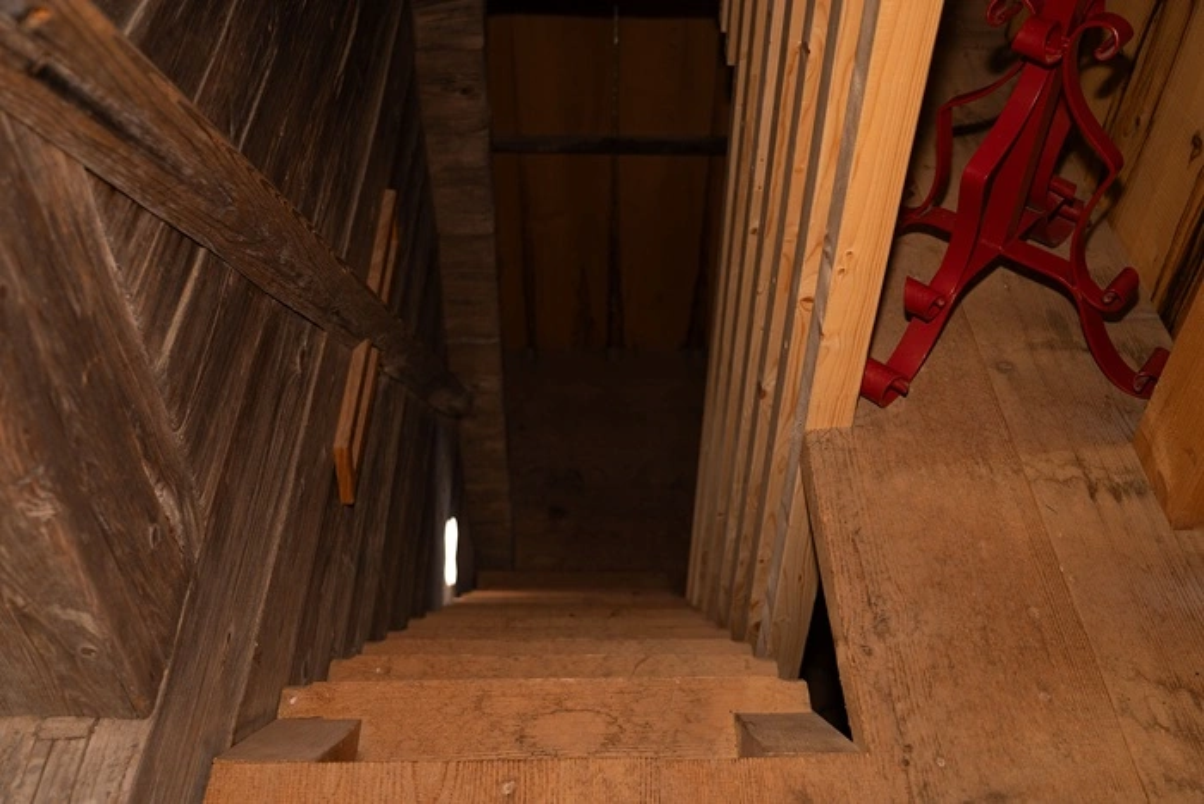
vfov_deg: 38.9
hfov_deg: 55.8
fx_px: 1137
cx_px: 602
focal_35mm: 34
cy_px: 402
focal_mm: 34
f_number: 4
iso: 160
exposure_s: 1/160
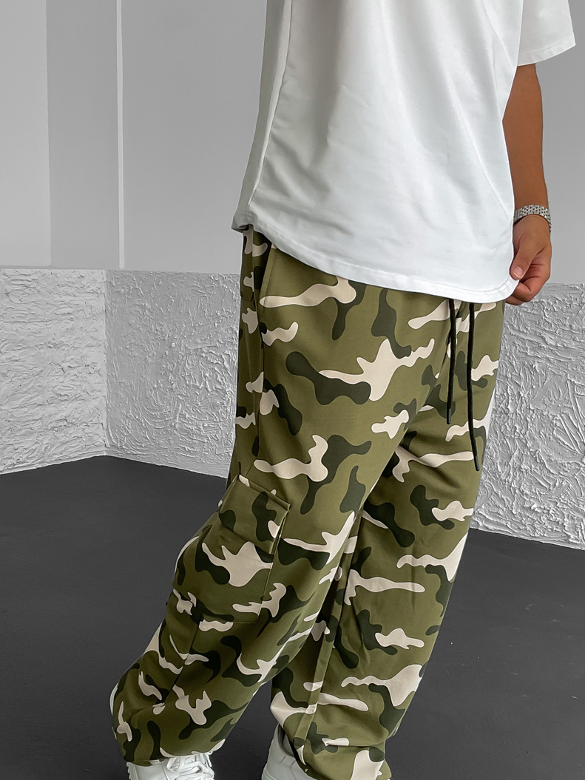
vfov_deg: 42.9
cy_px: 438
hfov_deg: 32.9
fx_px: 992
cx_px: 293
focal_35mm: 44
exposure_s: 1/120
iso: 20
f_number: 1.8
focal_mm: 3
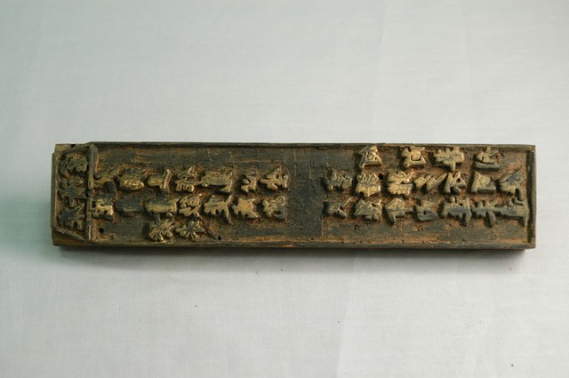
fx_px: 1326
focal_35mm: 84
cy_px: 189
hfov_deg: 24.2
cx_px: 284
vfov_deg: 16.2
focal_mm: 56
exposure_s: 1/15
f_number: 7.1
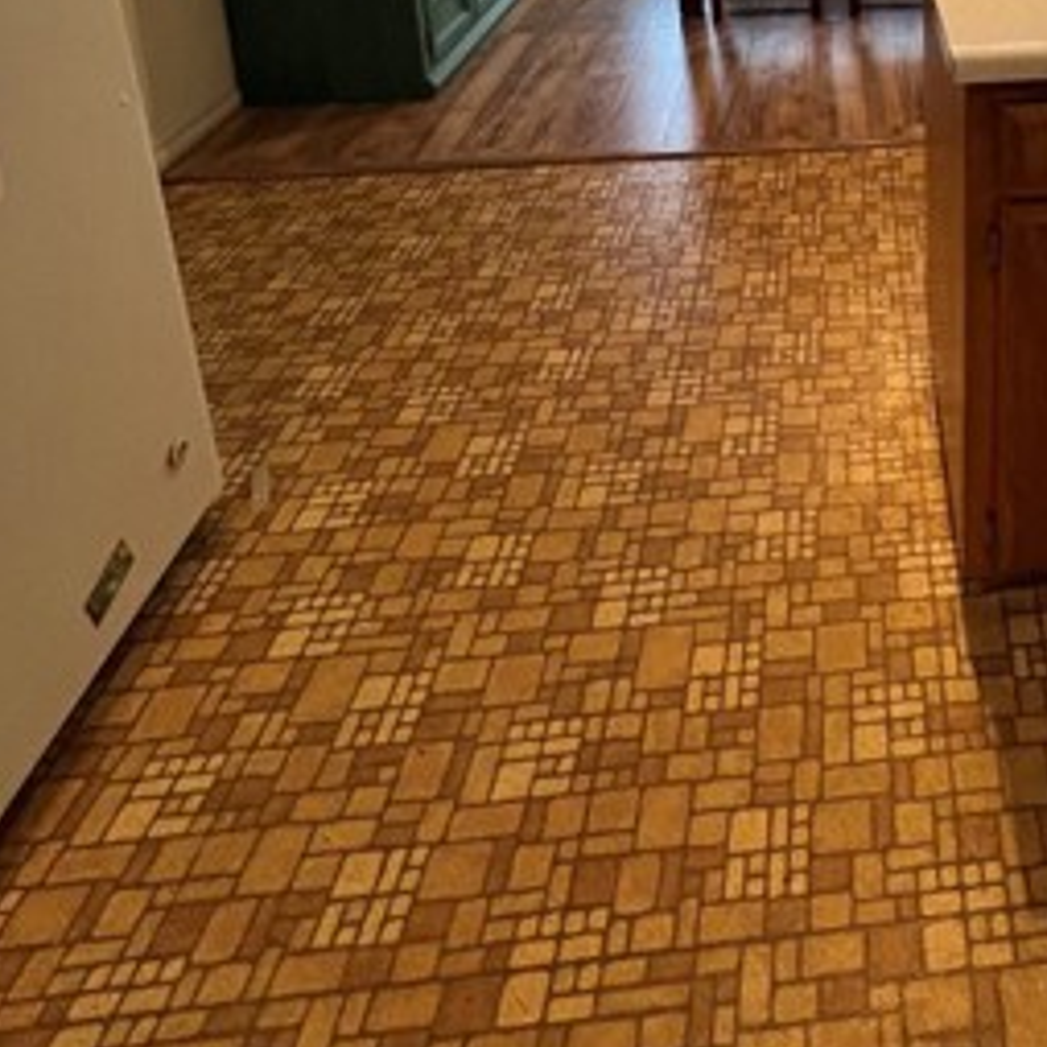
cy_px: -124
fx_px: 992
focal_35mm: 29
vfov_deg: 42.6
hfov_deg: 49.4
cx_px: 948
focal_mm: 1.57
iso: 125
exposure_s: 1/60
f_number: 1.8
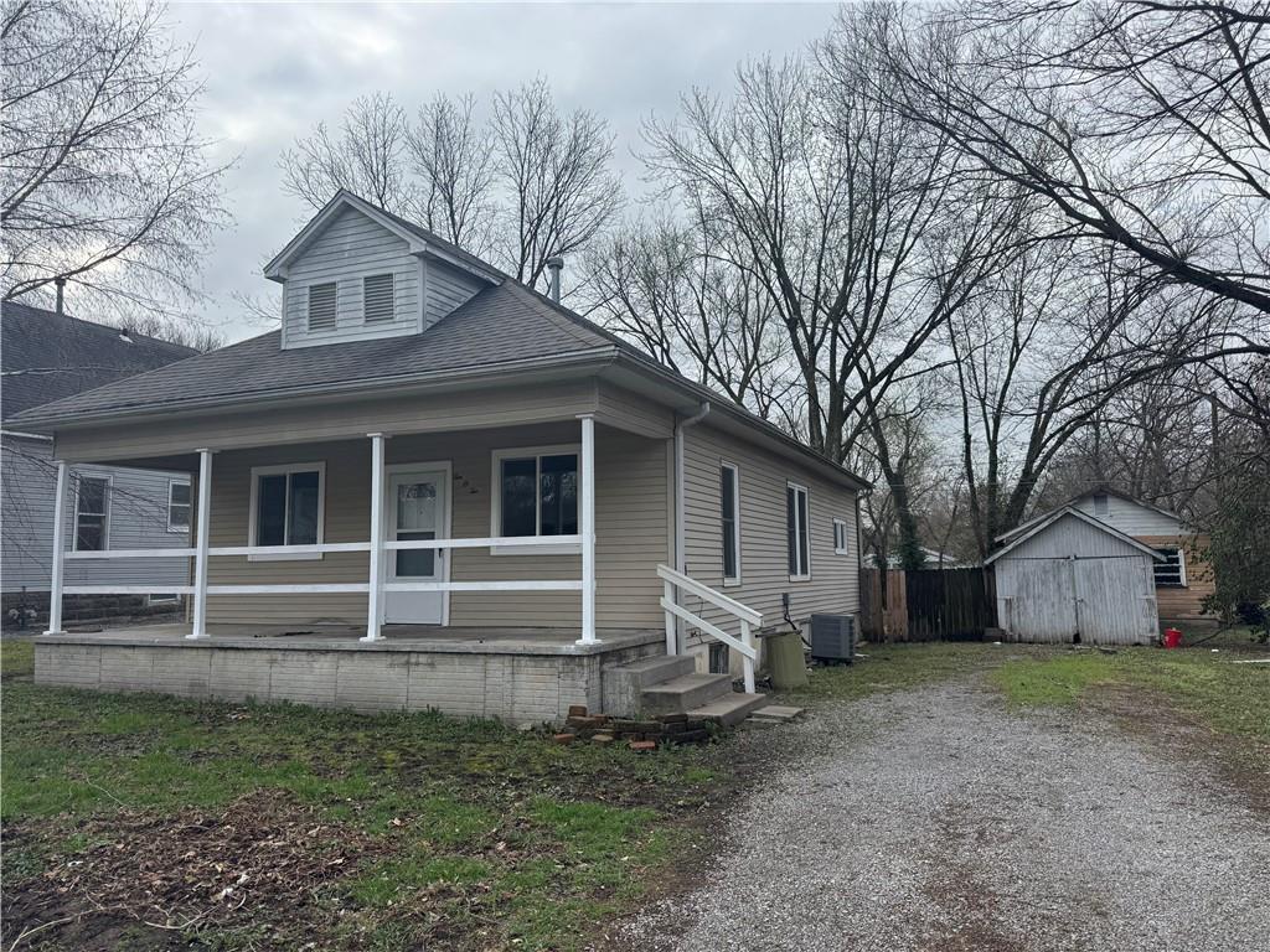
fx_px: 881
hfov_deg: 71.6
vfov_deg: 56.8
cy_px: 476
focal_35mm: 24
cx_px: 635
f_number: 1.78
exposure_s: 1/2415
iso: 80
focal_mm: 6.76
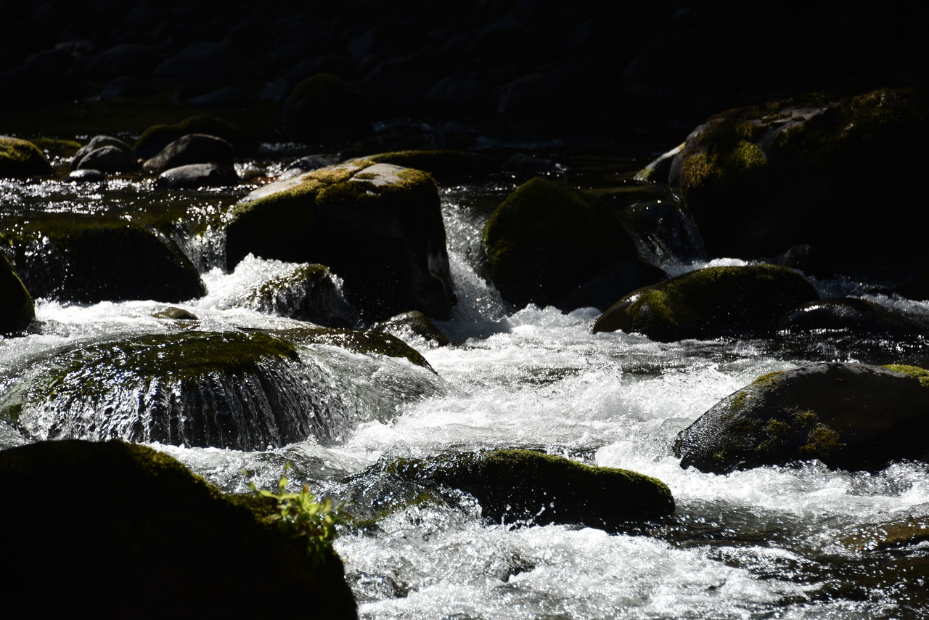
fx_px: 5420
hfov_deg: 9.8
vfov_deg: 6.5
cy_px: 310
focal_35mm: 210
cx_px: 464
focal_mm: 210
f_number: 7.1
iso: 100
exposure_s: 1/500
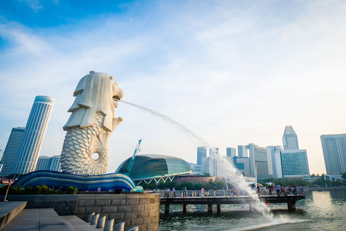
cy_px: 116
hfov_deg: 100.4
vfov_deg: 77.3
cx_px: 173
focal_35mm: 15
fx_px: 144
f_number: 10
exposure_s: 1/125
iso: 100
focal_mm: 10
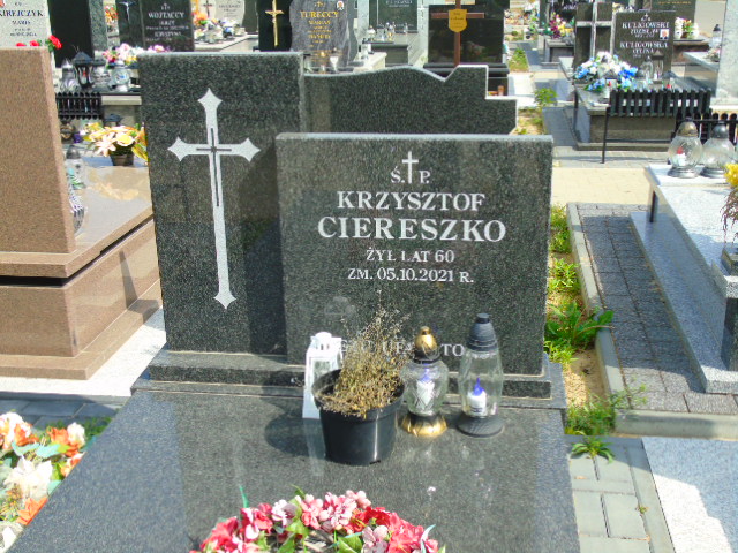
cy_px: 276
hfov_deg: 46.8
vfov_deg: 36.0
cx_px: 369
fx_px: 853
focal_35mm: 40
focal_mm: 7.1
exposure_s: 1/500
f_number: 3.9
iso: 80
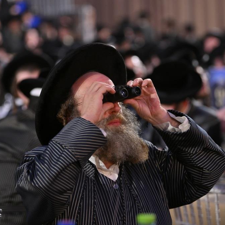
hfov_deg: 11.7
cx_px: 108
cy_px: 112
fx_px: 1096
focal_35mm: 149
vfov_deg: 11.7
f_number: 2.8
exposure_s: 1/320
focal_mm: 116
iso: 500
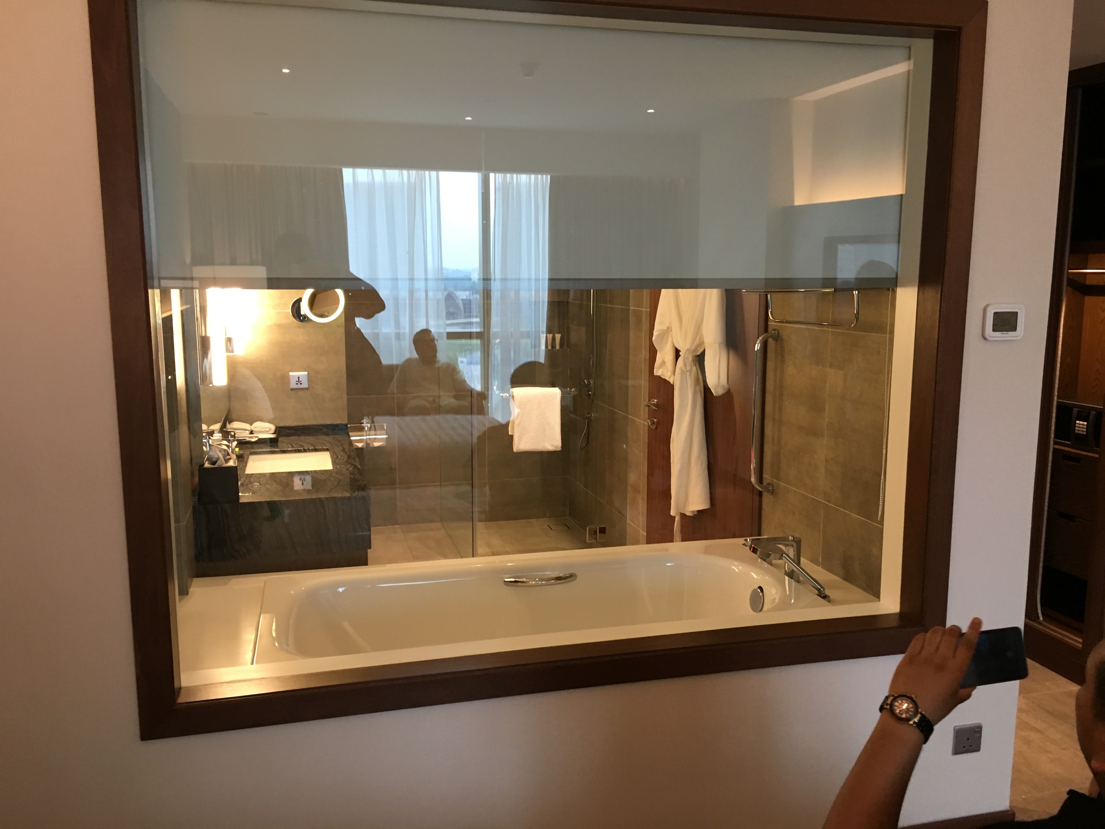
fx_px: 926
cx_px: 552
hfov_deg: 61.7
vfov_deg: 48.2
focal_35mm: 29
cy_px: 414
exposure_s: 1/33
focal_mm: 4.15
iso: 160
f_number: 2.2
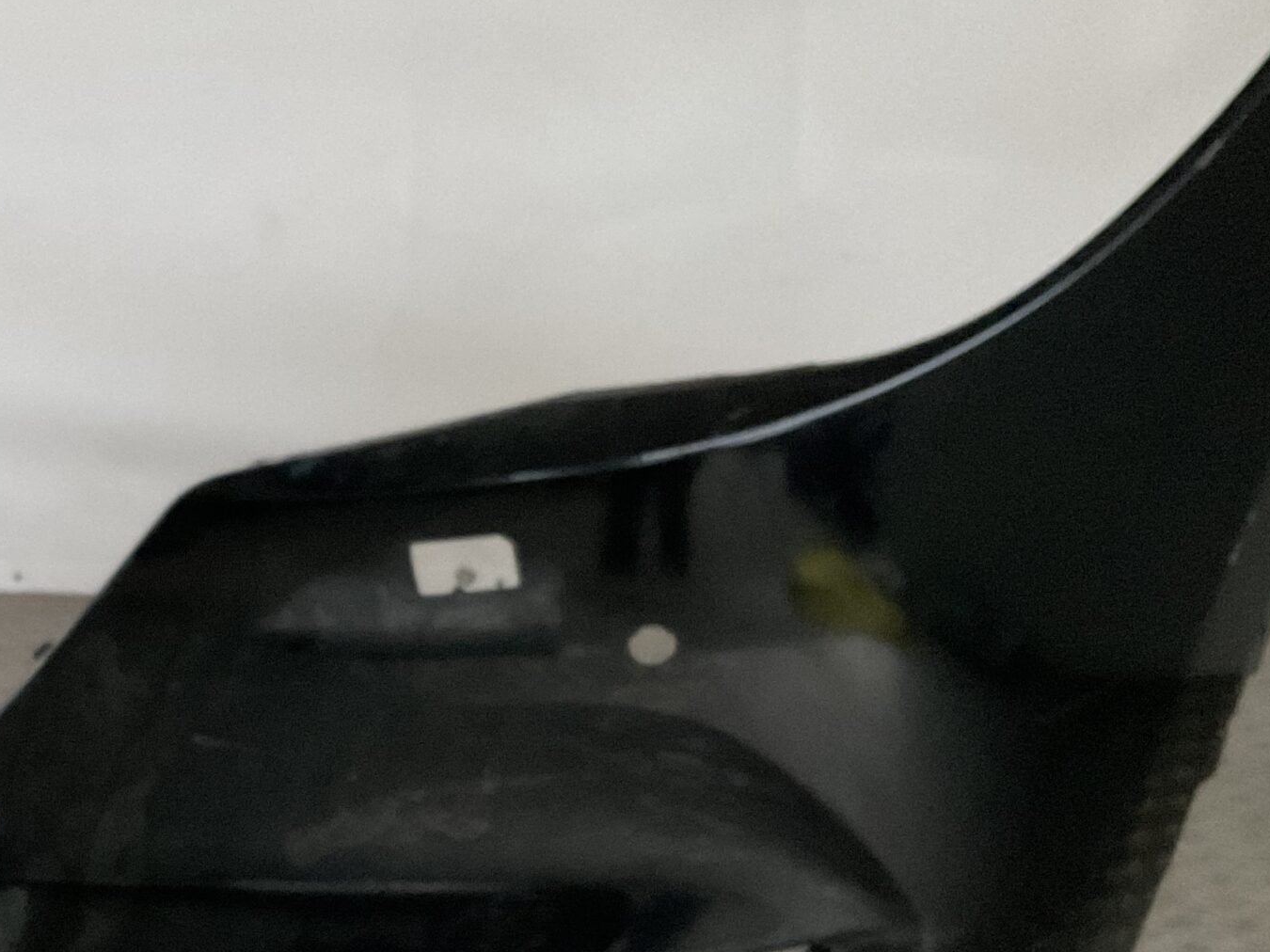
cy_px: 621
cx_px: 260
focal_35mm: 55
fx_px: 2017
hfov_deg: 33.9
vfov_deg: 26.4
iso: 500
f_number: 1.8
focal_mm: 3
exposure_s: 1/30
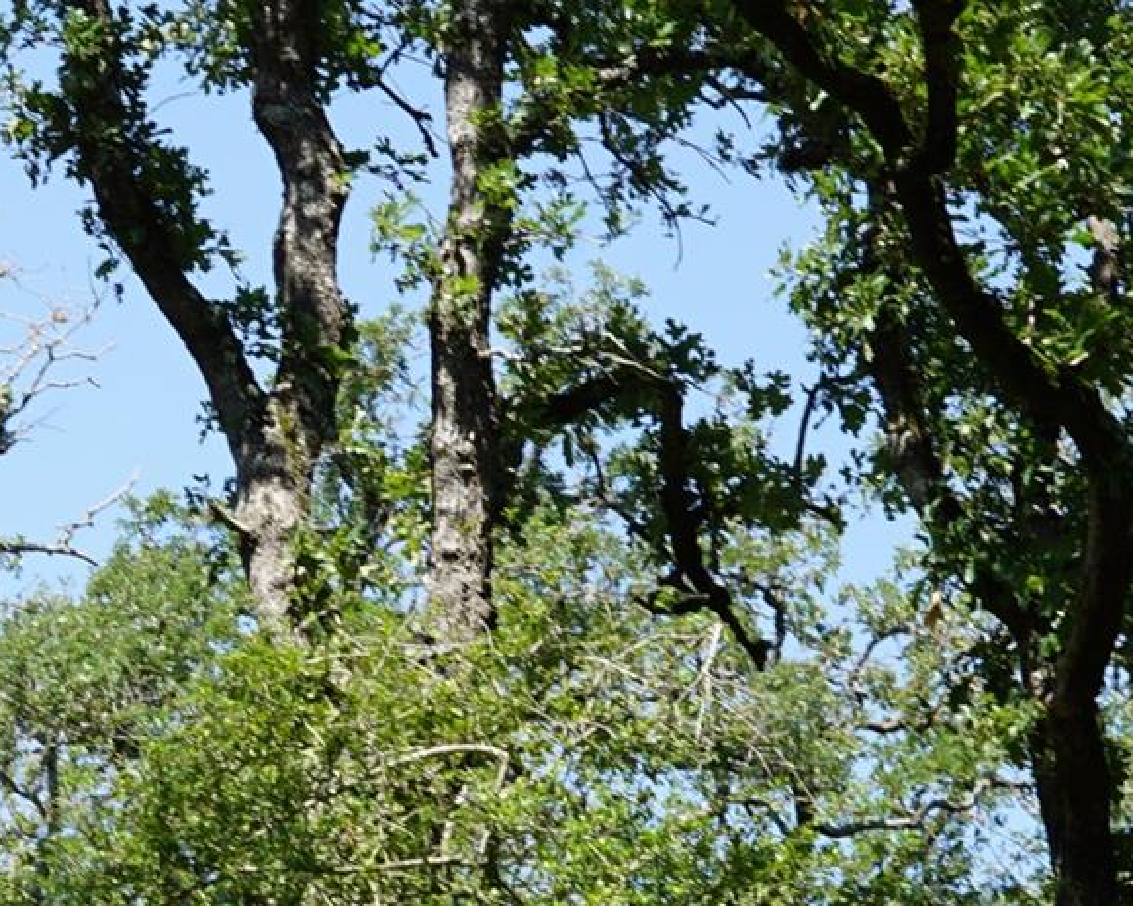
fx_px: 8348
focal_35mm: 249
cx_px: -243
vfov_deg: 6.2
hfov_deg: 7.7
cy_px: 962
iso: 100
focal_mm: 50
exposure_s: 1/100
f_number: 9
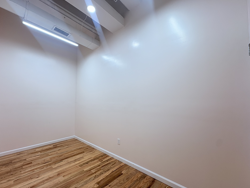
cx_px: 118
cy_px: 98
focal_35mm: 15
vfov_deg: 81.7
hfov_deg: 98.1
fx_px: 108
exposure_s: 1/120
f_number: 2.2
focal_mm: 2.22
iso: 80
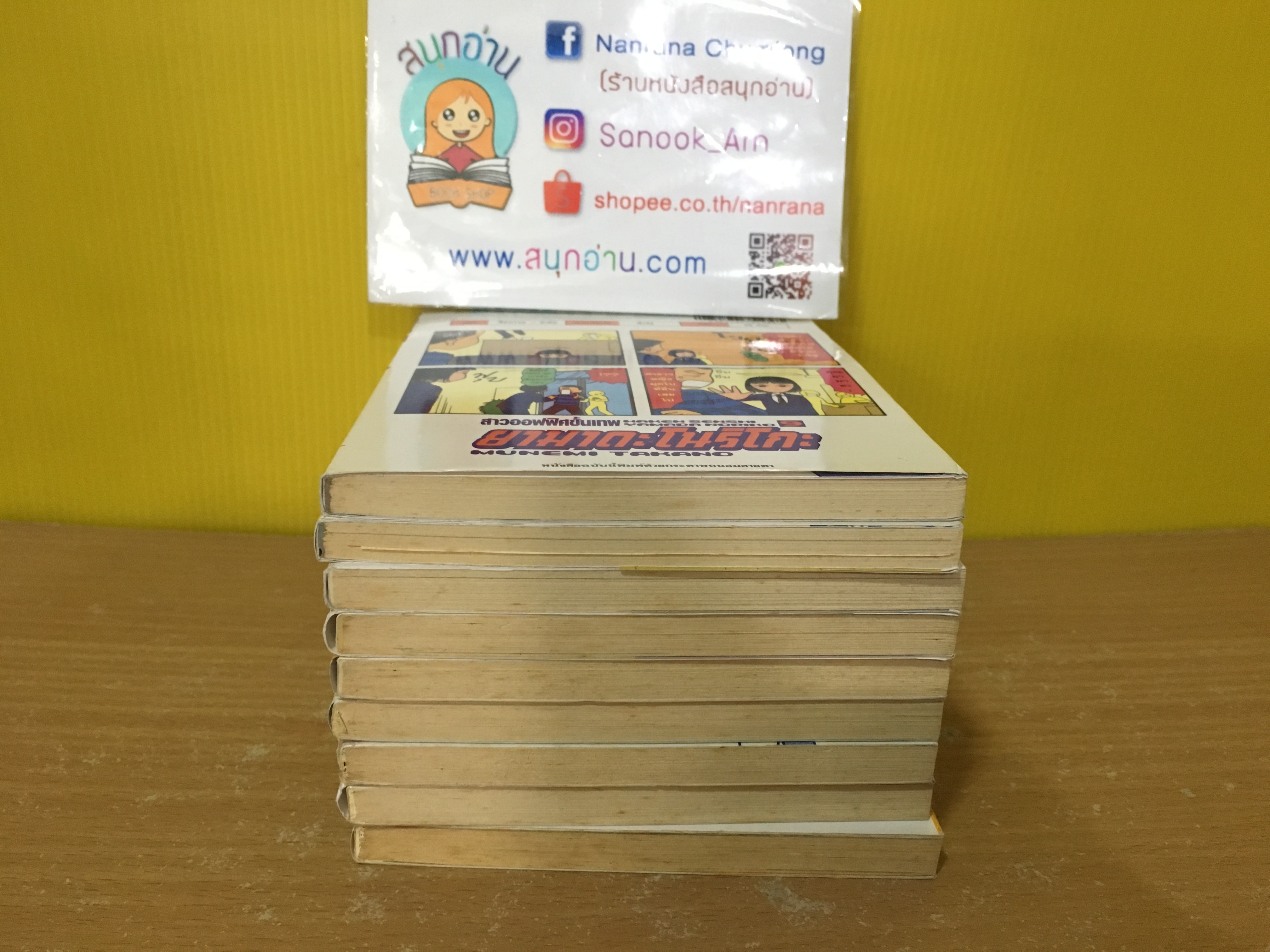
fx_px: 1064
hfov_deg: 61.7
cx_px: 635
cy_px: 476
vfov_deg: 48.2
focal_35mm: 29
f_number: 2.2
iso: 200
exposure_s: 1/25
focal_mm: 4.15
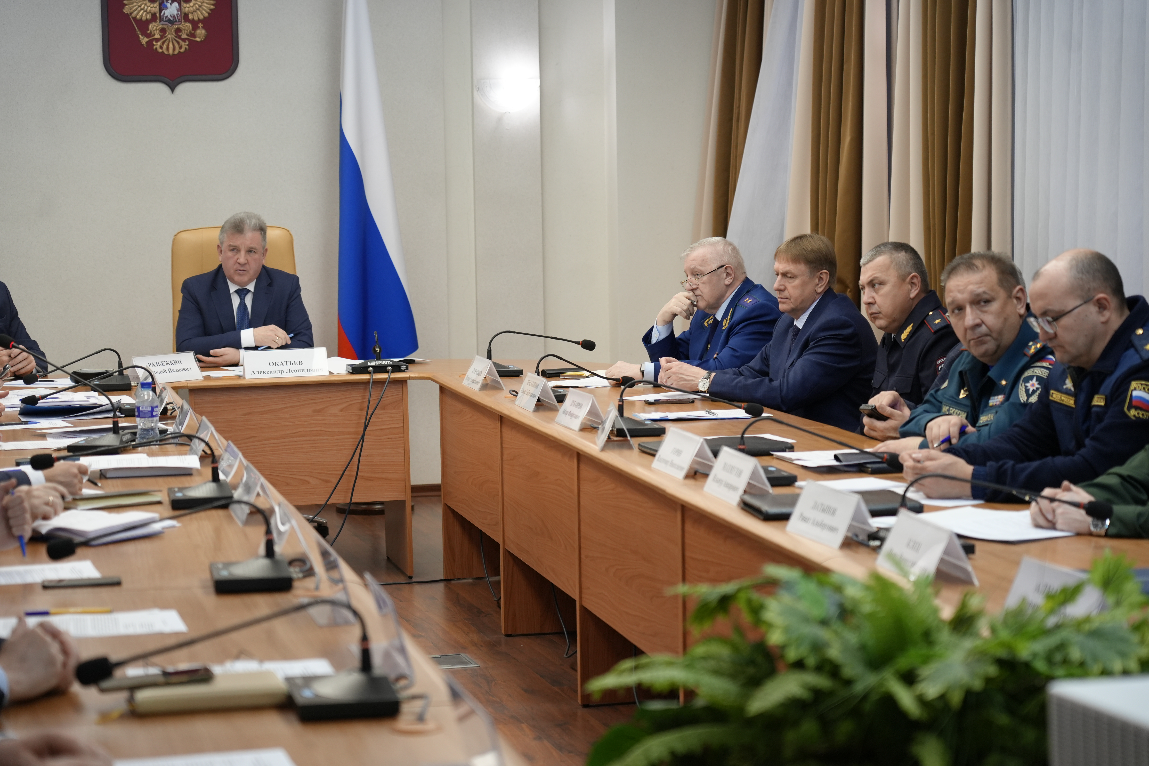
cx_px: 587
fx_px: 2617
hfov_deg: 24.8
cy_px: 392
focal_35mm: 82
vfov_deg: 16.7
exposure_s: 1/160
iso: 800
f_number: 4
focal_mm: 79
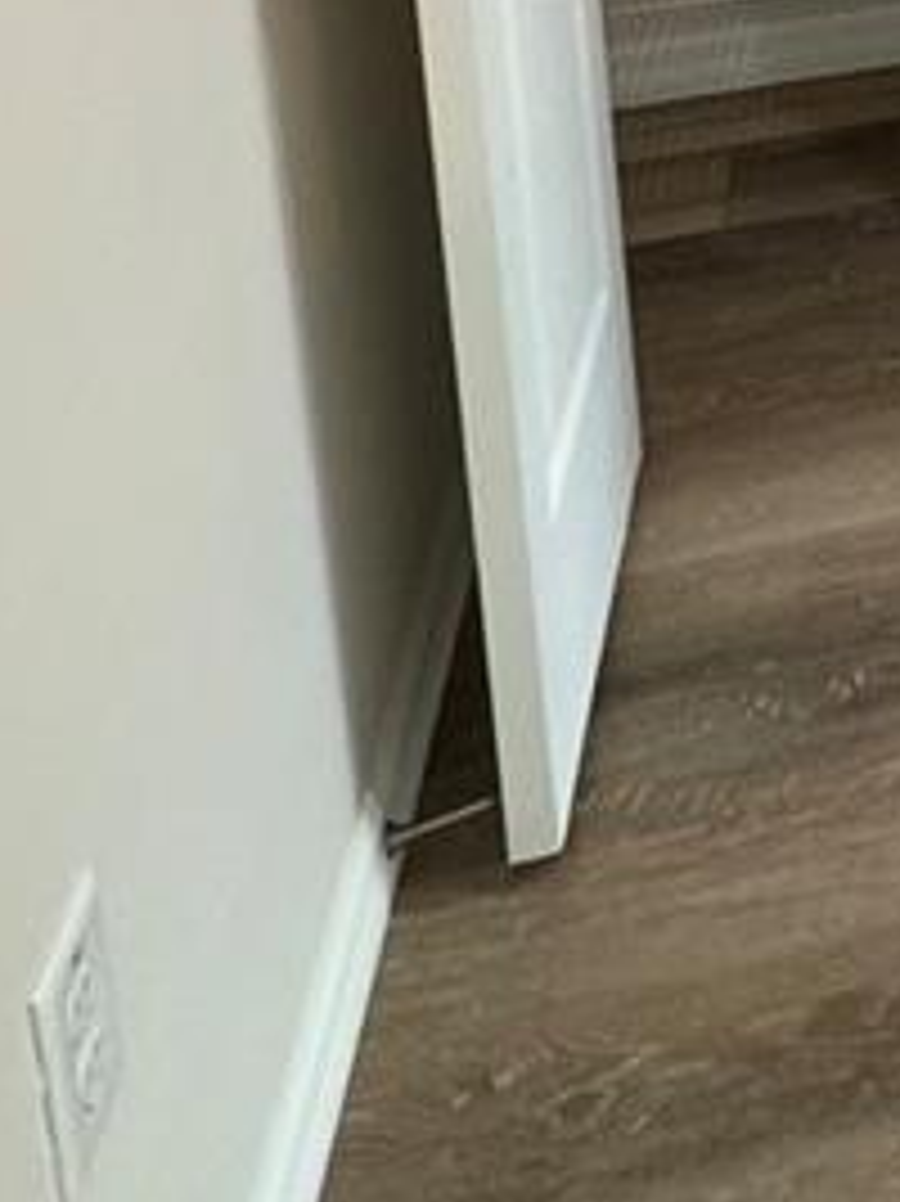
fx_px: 2186
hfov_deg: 18.6
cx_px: 1584
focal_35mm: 63
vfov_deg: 23.6
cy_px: -666
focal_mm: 2.22
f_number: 2.2
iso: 200
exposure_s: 1/120
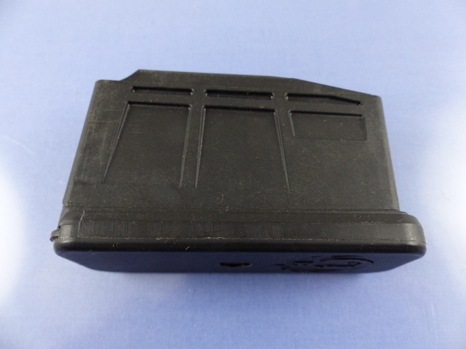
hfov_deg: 69.4
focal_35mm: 25
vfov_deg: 54.9
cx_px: 233
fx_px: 337
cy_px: 174
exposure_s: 1/60
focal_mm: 4.5
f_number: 2.8
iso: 320
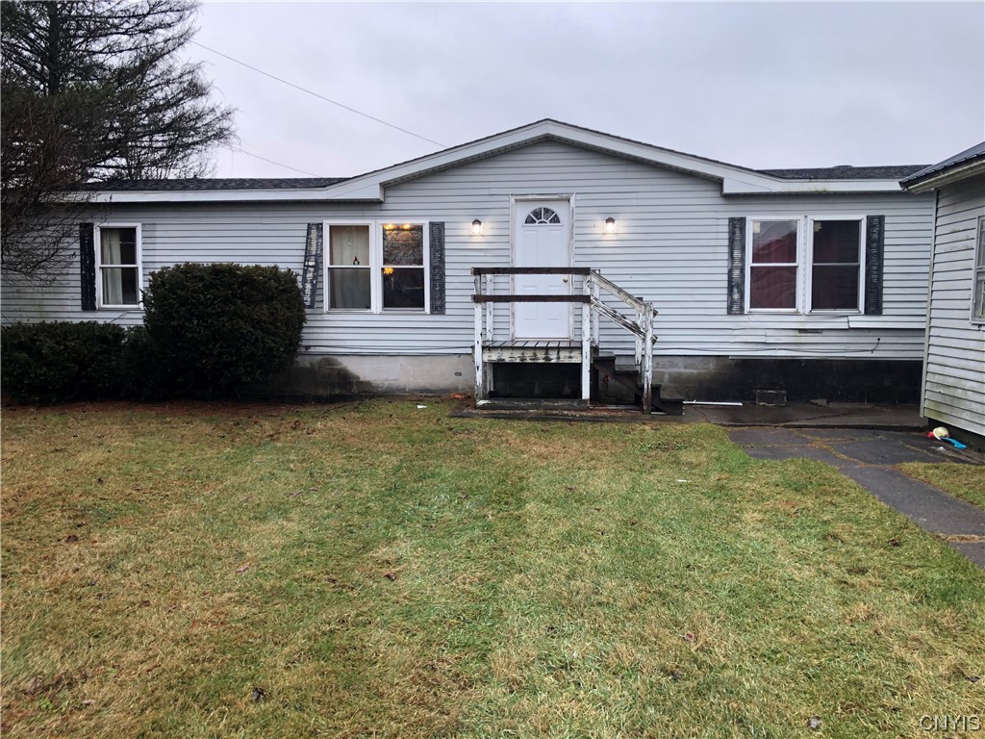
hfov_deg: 63.4
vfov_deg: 49.7
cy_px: 370
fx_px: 797
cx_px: 492
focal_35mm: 28
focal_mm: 3.99
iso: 64
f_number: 1.8
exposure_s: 1/120
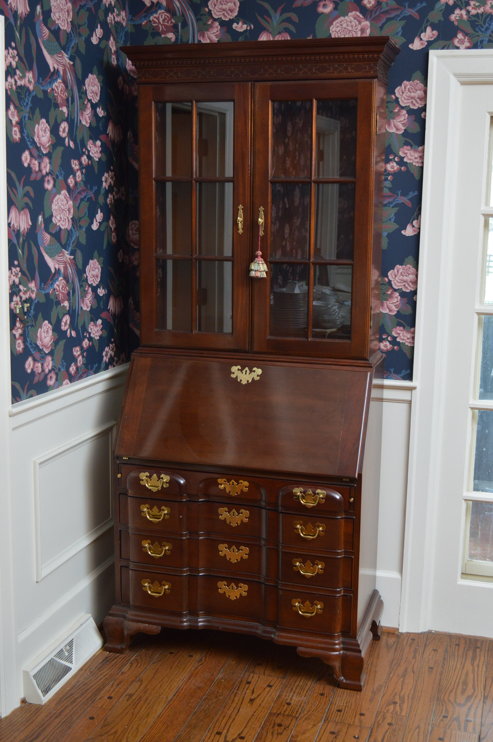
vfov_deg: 43.6
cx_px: 246
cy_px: 371
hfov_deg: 29.8
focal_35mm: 45
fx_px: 926
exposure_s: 1/50
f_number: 5.6
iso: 800
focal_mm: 30
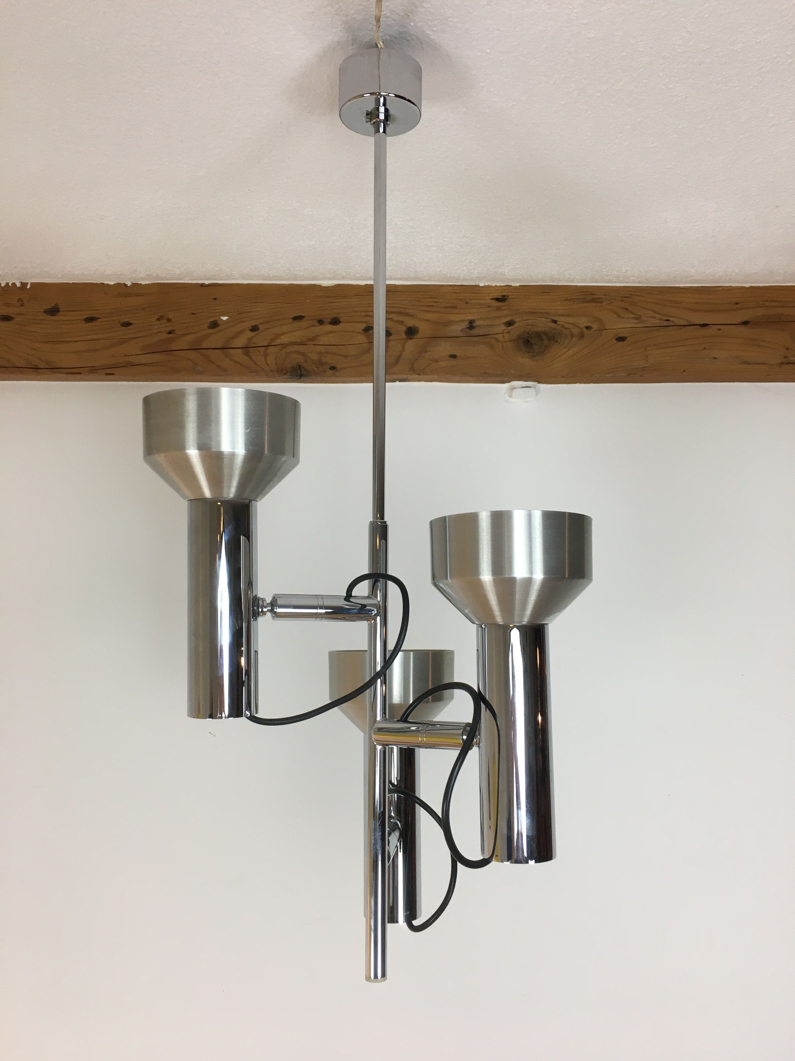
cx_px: 398
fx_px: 888
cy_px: 530
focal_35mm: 29
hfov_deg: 48.2
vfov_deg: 61.7
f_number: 2.2
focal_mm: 4.15
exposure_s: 1/33
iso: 40
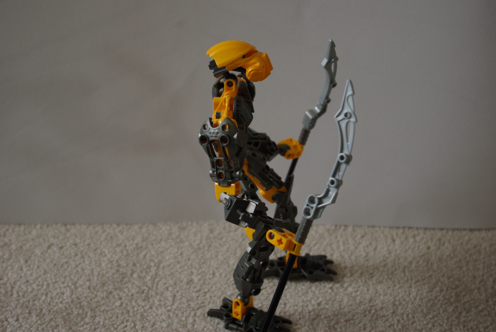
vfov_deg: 22.7
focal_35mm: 60
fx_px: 828
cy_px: 166
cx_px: 248
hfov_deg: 33.4
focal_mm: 40
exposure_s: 1/60
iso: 400
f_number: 4.5
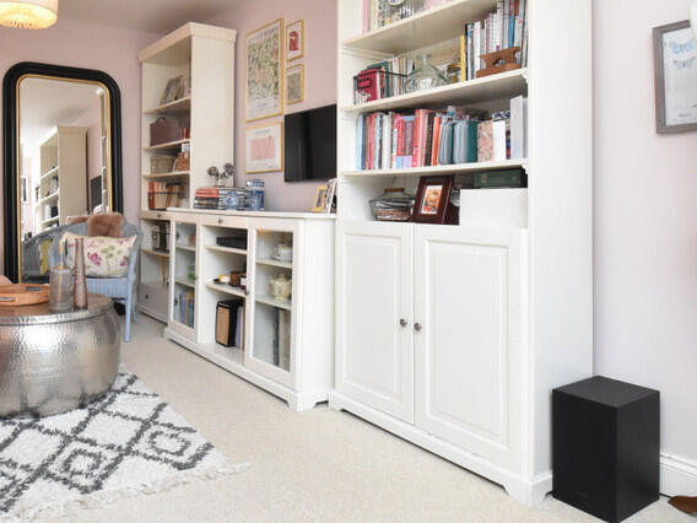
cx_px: 236
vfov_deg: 52.0
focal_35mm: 26
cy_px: 174
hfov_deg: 65.6
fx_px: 524
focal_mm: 10
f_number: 9
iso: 1600
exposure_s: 1/60
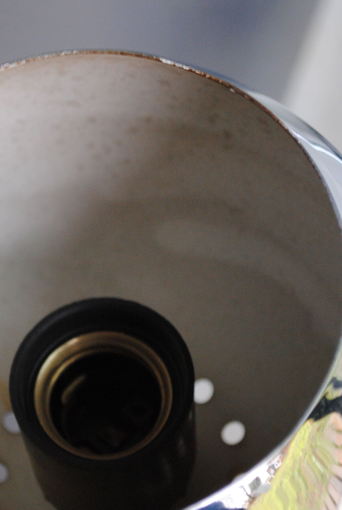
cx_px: 91
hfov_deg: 10.4
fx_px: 1883
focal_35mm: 133
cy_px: 210
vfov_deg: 15.4
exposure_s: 1/30
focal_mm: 55
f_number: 5.6
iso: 720
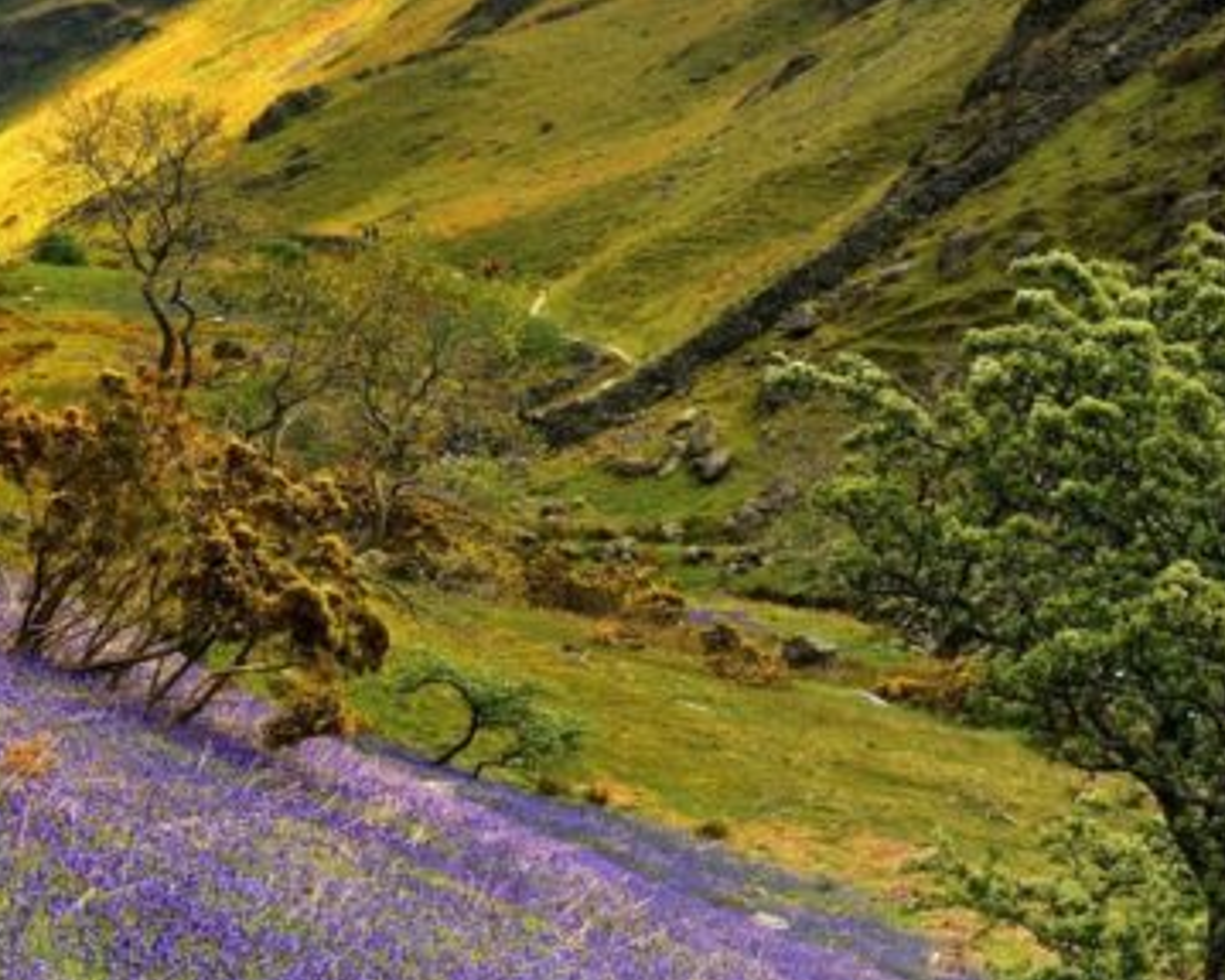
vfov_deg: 14.4
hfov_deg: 17.7
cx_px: 147
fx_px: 3878
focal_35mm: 107
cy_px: 563
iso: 50
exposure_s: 1/4
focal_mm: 44
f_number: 13
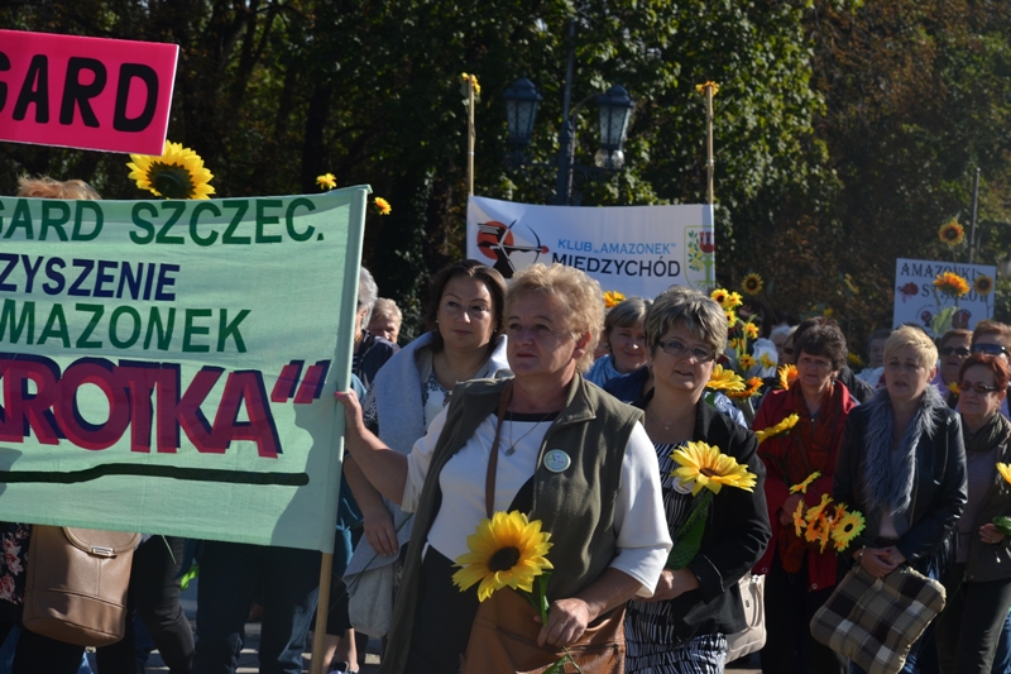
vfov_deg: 14.7
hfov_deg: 21.9
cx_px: 506
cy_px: 337
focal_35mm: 93
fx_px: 2611
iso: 100
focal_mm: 62
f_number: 8
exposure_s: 1/250
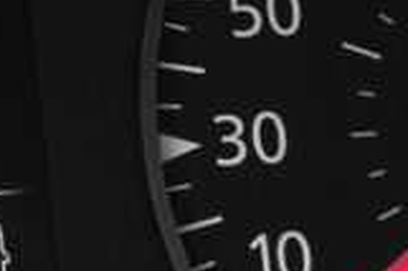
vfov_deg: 5.4
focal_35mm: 255
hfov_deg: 7.9
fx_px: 2887
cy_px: 113
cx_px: -220
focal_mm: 26.4
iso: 2000
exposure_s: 1/125
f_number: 9
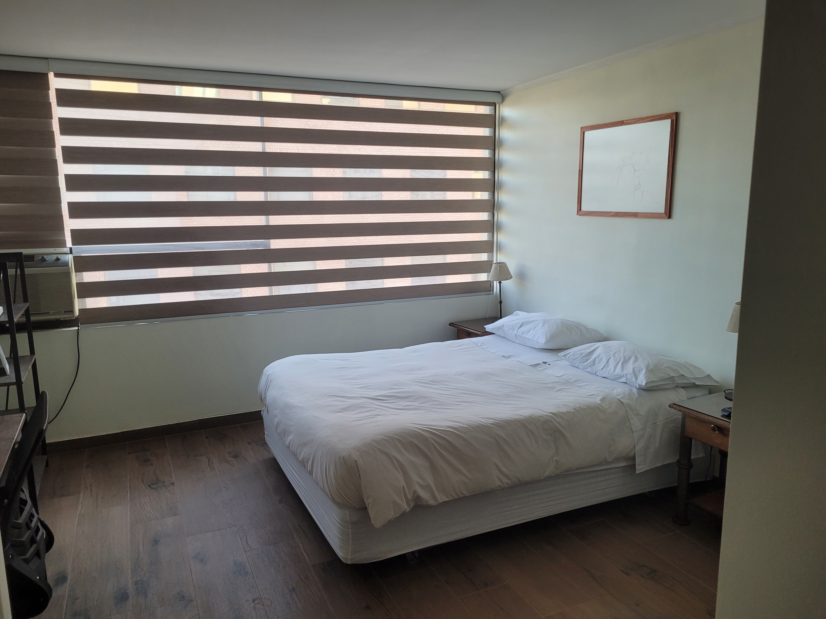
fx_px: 620
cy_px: 310
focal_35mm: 26
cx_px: 413
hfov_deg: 67.3
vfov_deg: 53.1
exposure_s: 1/100
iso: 125
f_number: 1.8
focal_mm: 5.4
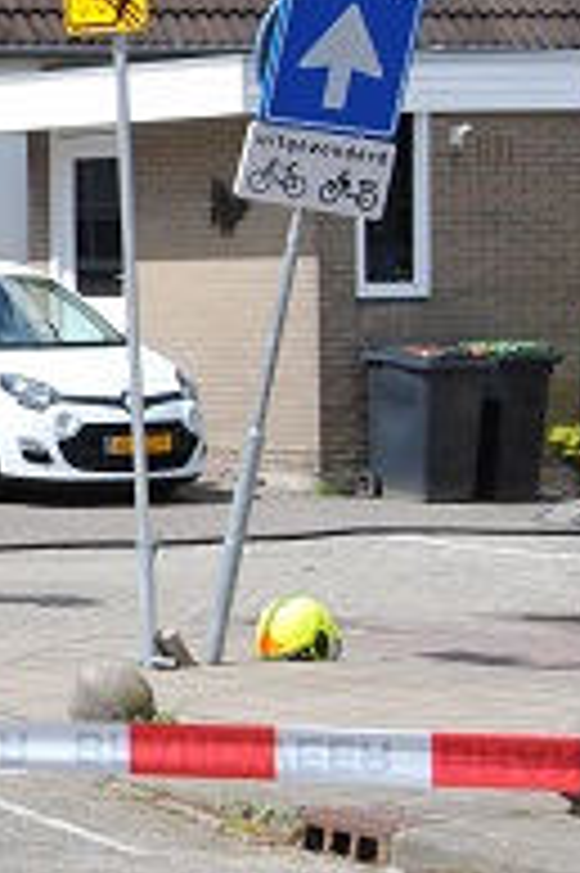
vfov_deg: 11.1
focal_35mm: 186
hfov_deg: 7.0
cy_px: 340
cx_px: -710
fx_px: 4503
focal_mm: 40
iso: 100
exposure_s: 1/250
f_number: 8
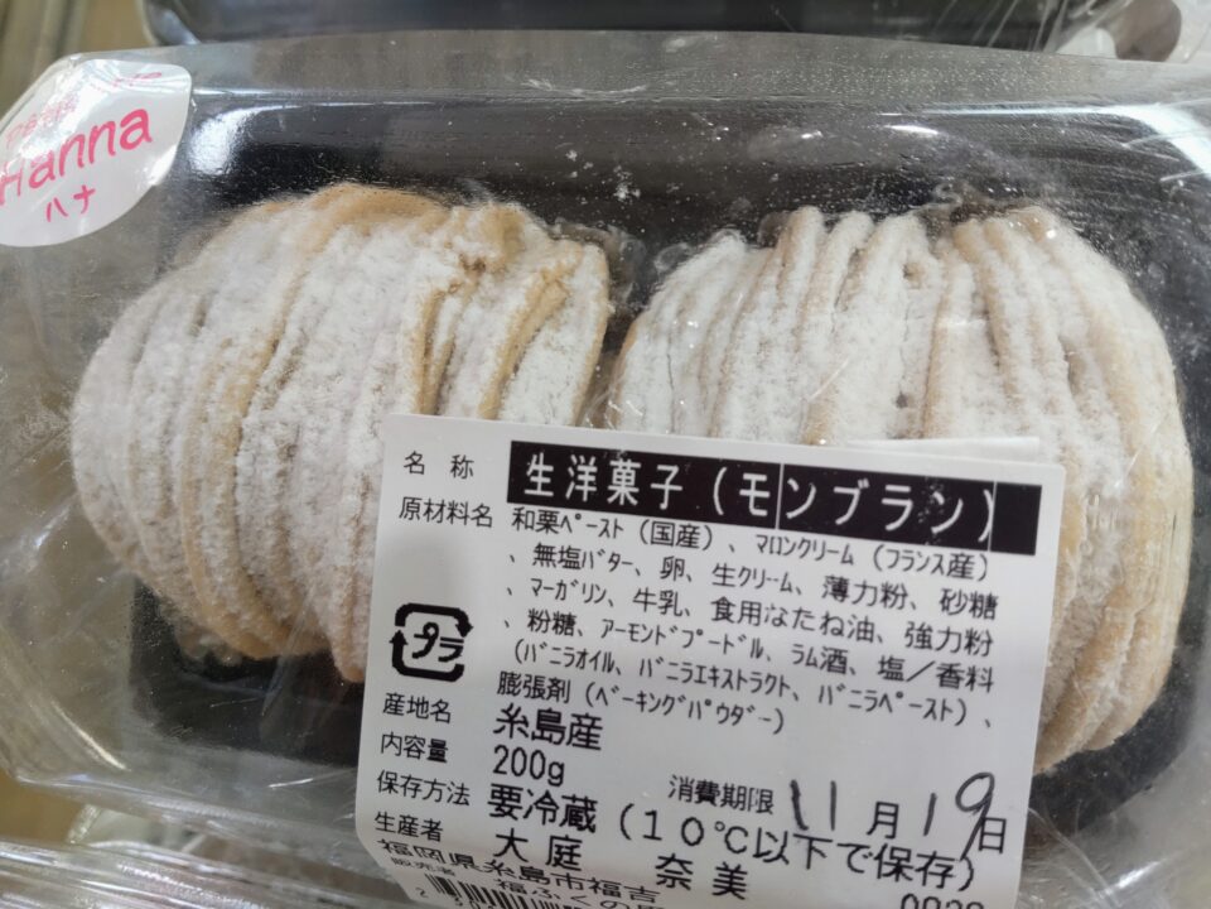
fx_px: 840
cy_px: 454
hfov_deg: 71.6
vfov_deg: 56.8
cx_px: 606
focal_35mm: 24
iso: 78
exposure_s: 1/50
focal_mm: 3.43
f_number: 2
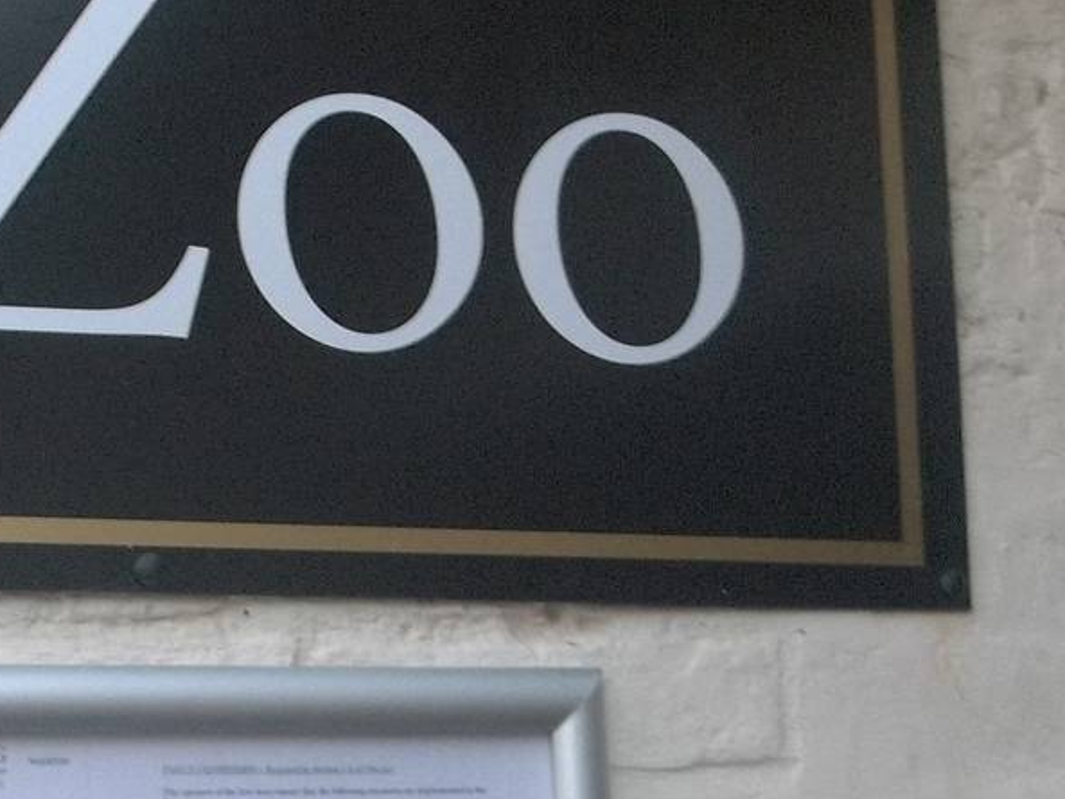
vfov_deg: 16.5
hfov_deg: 21.2
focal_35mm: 89
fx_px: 2739
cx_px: -27
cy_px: 585
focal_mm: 5.9
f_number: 3.3
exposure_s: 1/30
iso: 155
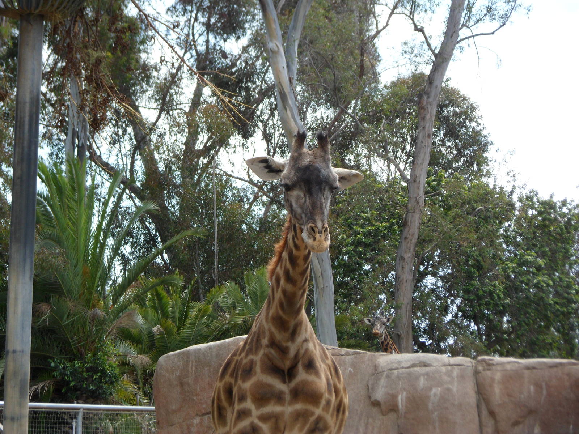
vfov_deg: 11.4
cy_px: 217
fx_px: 2174
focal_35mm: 130
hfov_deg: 15.2
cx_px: 290
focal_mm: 22.5
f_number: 5.4
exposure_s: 1/180
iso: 80
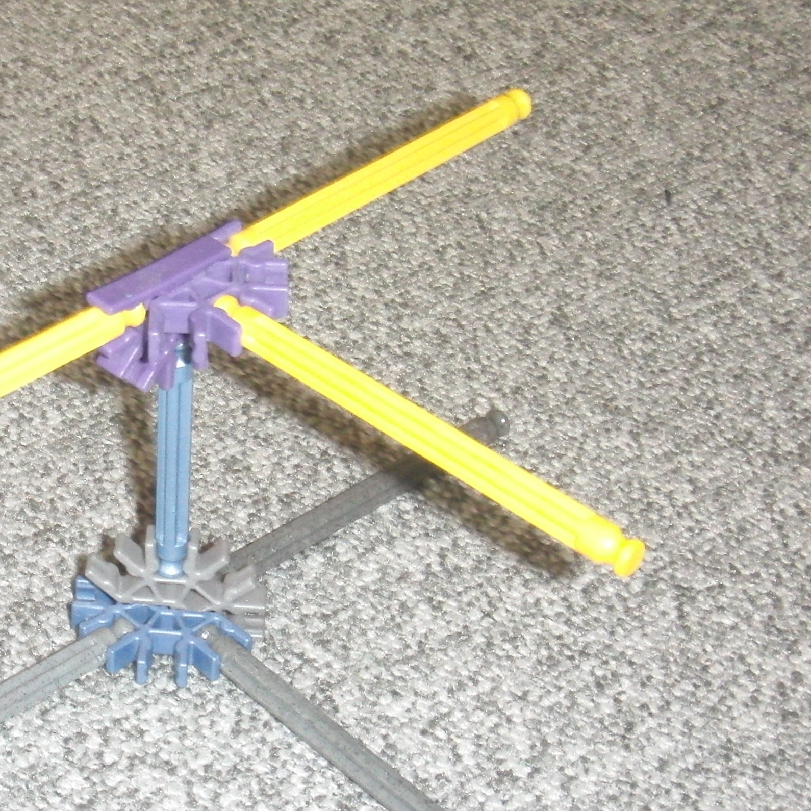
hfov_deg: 23.3
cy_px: 527
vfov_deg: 23.6
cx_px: 160
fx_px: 1935
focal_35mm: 73
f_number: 3.9
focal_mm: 6.66
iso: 400
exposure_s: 1/40
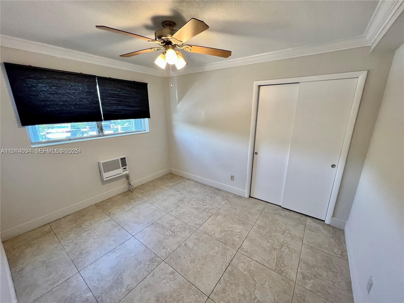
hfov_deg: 106.2
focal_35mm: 13
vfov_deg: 89.9
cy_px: 152
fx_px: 152
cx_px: 202
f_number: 1.8
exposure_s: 1/120
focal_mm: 1.57
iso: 160
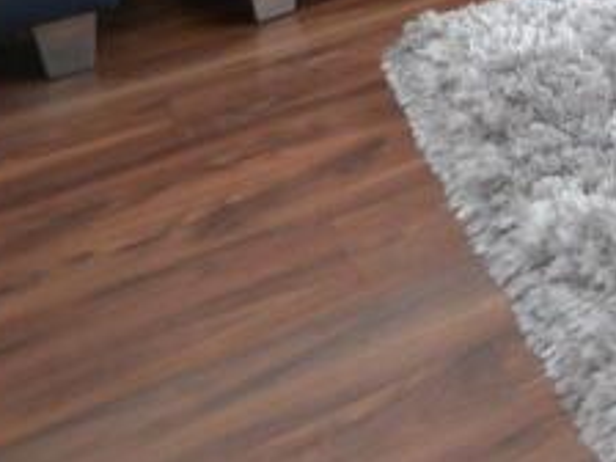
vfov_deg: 16.7
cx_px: 1282
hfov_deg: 18.0
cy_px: -463
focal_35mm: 66
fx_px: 1174
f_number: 4
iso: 400
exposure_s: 1/60
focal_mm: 10
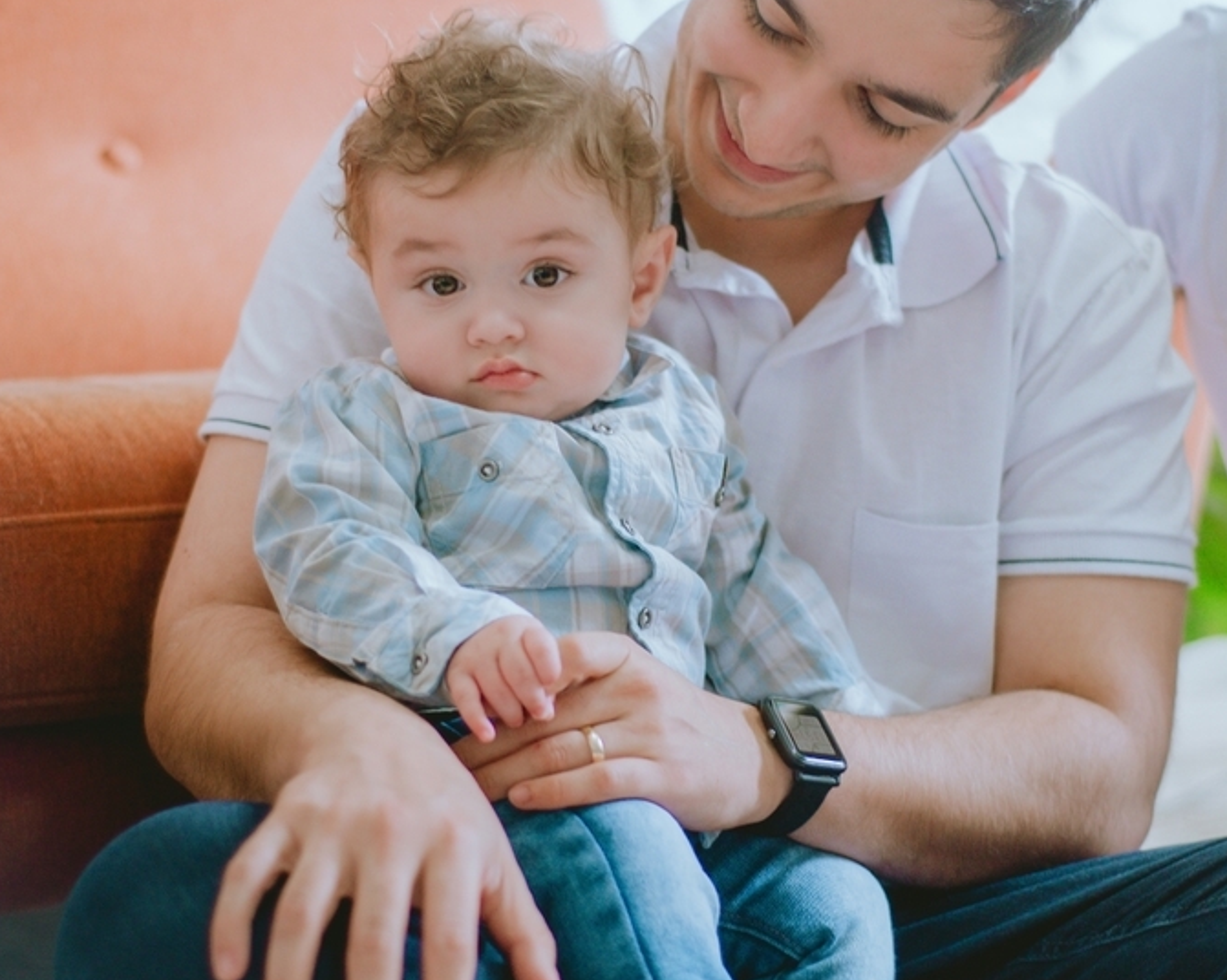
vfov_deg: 18.3
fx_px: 3049
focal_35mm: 84
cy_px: 500
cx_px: 638
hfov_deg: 22.8
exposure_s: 1/160
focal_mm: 50
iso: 400
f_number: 2.2
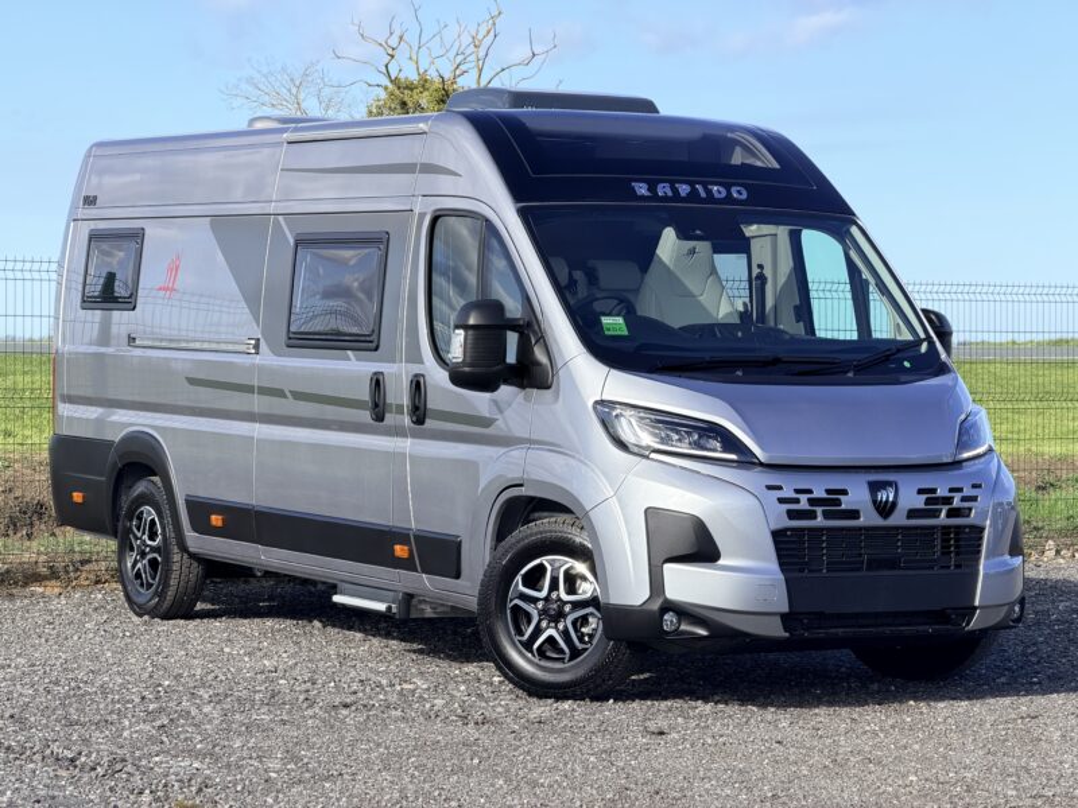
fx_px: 3114
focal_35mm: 100
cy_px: 404
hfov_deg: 19.6
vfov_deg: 14.8
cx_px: 539
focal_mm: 16.89
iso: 50
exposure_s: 1/638
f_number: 2.8
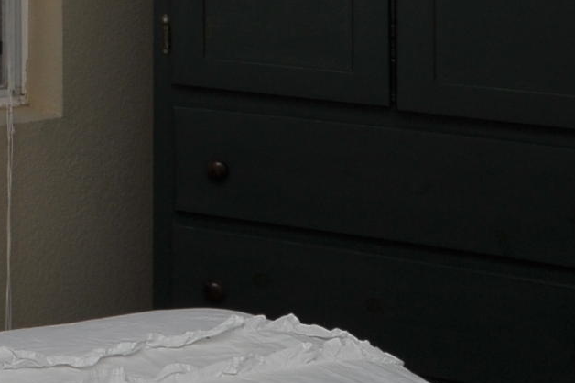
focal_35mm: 86
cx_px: -499
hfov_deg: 18.1
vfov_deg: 14.0
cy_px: -325
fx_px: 1373
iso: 250
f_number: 14
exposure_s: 1/250
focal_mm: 18
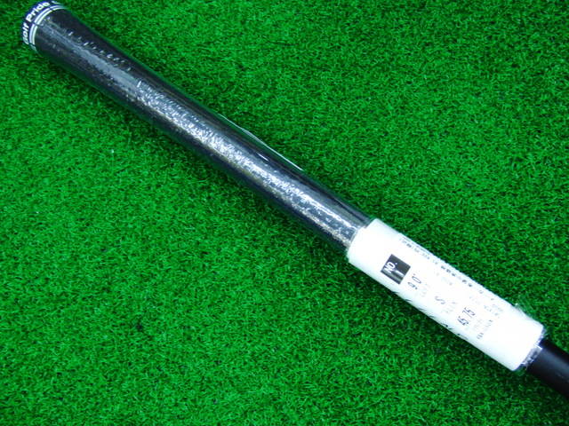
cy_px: 213
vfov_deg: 38.7
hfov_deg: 50.1
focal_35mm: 37
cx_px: 284
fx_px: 608
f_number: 3.6
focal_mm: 6.42
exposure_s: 1/40
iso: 400
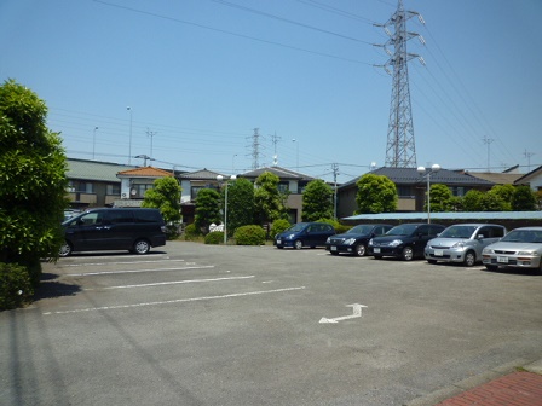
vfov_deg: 54.9
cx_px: 271
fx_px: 391
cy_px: 203
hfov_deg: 69.4
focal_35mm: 25
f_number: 4
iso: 100
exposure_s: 1/800
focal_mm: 4.4
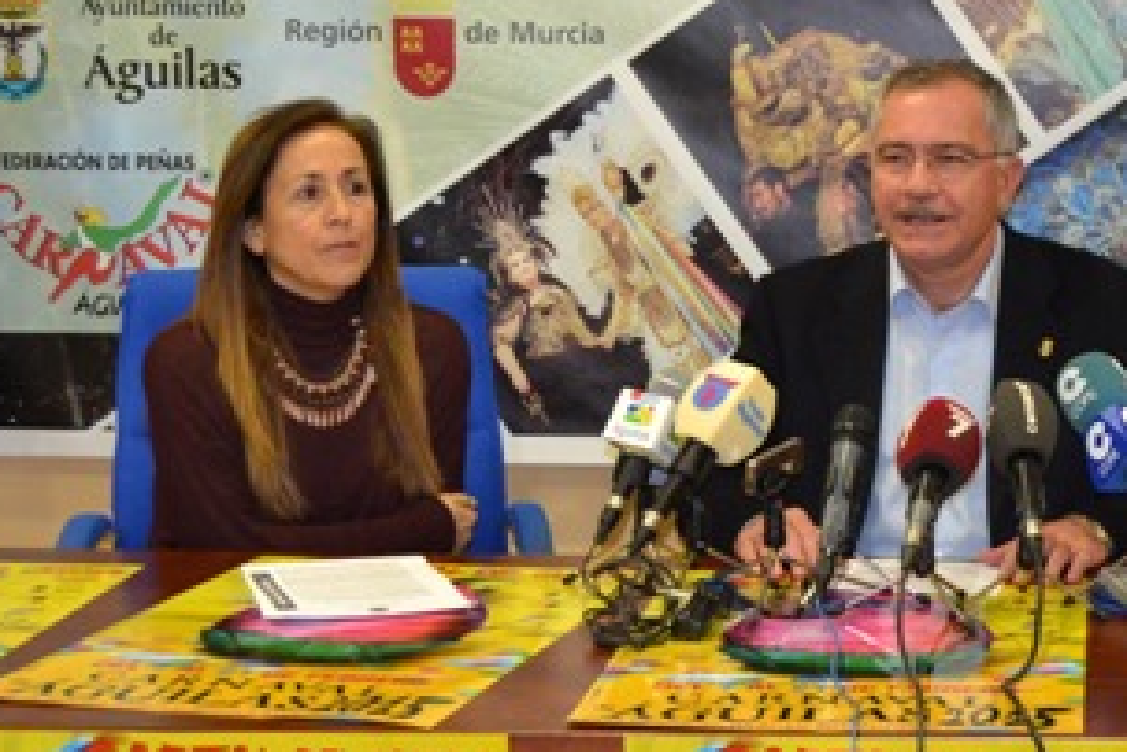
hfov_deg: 23.9
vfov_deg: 16.6
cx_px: 1071
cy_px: 250
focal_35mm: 82
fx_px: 2568
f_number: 4
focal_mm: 26
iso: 1800
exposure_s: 1/60
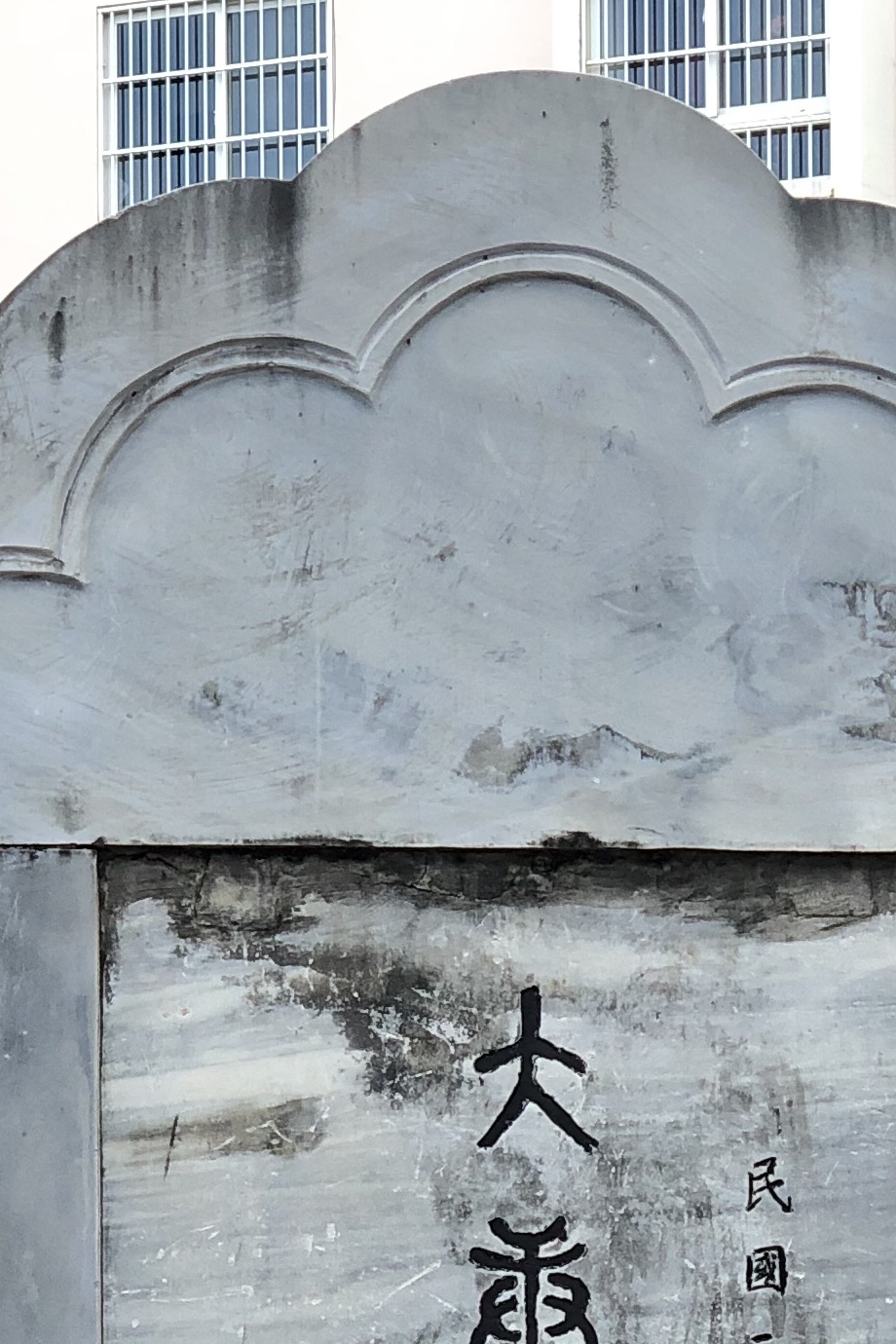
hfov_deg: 8.7
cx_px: 661
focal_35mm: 158
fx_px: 5898
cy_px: 1322
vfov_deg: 12.8
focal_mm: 6
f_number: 2.4
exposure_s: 1/120
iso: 25
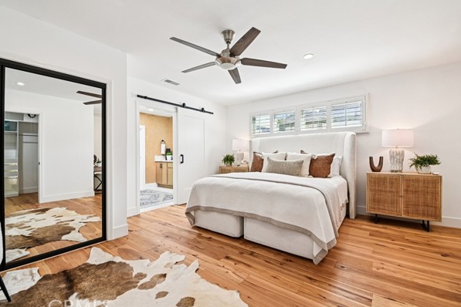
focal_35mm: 15
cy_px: 154
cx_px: 230
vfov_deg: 77.3
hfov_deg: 100.4
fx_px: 192
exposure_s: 1/8
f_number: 8
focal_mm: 14
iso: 250
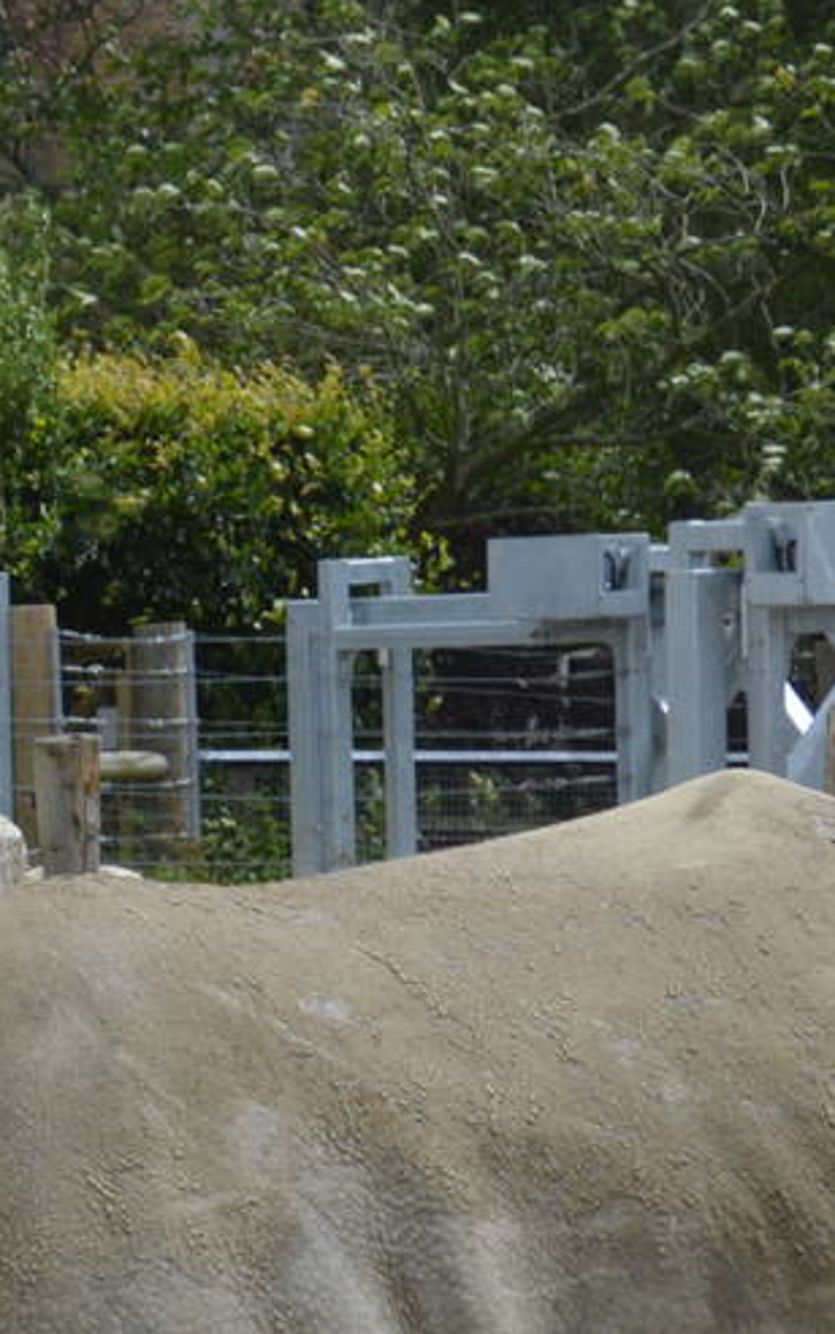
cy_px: 1310
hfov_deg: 4.5
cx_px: -312
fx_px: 10474
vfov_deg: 7.3
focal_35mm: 288
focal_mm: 58
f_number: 8
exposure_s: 1/250
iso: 100
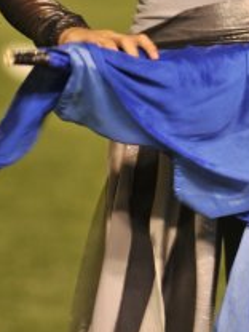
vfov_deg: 2.4
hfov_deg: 1.8
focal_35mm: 833
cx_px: 151
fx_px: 7989
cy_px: 10
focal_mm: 200
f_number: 2.8
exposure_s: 1/60
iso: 220
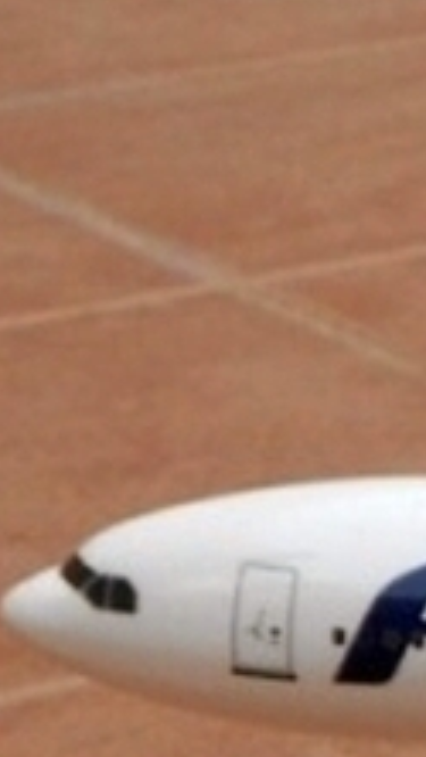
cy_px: 754
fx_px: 4334
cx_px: 1544
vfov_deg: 9.9
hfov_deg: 5.1
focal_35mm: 216
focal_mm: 7.7
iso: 80
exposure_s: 1/60
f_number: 4.2
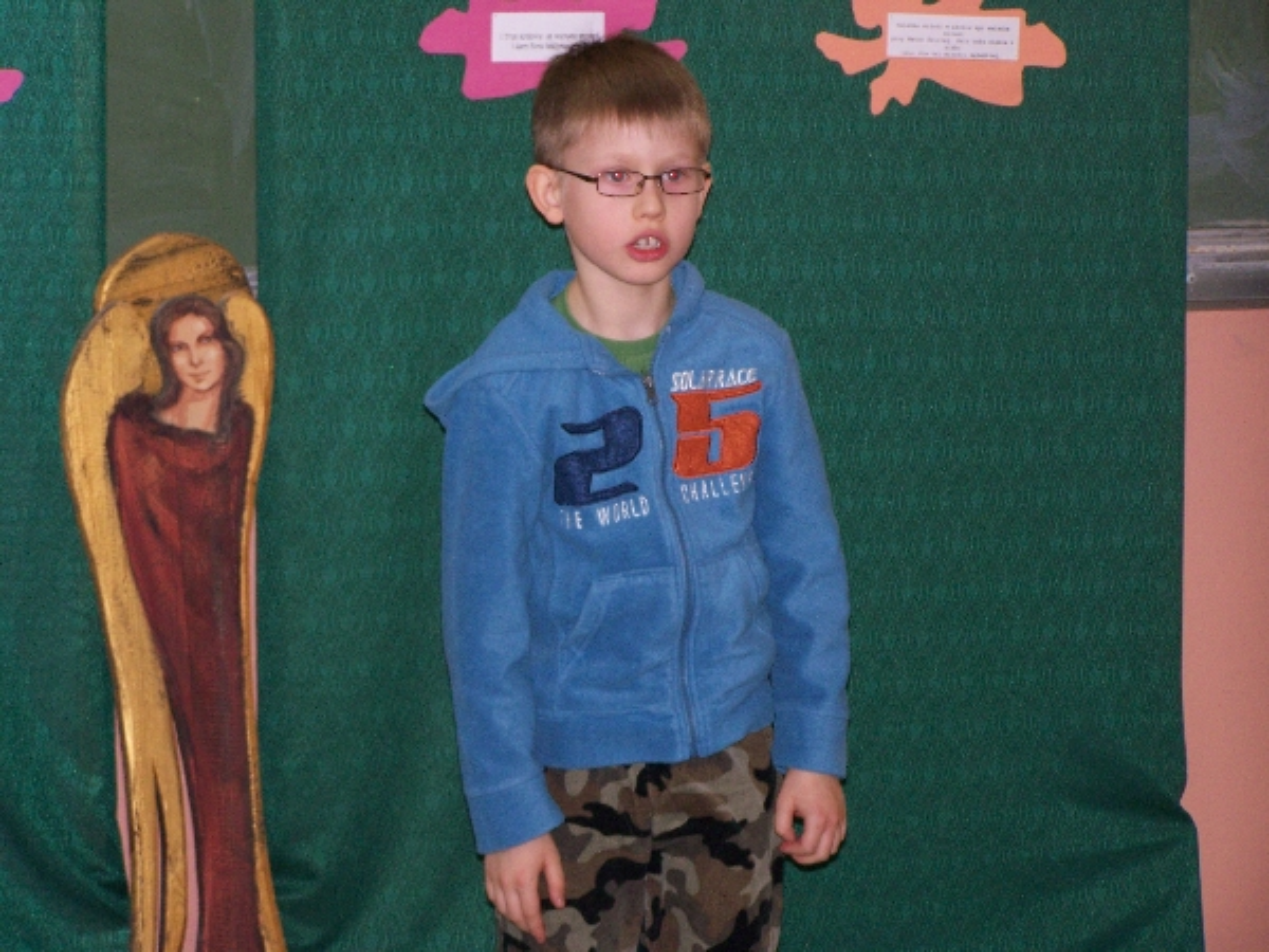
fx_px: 4692
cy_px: 476
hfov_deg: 15.4
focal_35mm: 128
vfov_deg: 11.6
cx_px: 634
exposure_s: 1/100
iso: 160
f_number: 3.3
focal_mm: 21.2
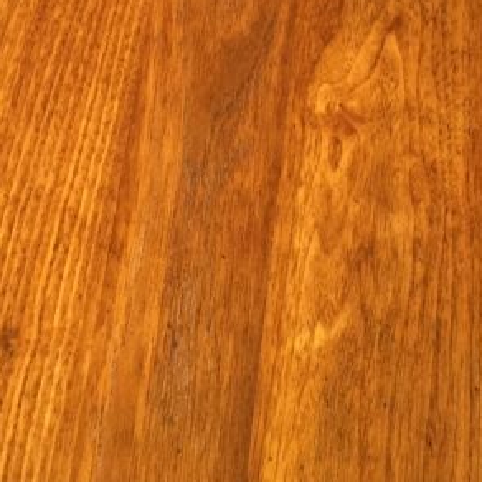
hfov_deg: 21.0
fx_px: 1292
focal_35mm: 82
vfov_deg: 20.6
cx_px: 365
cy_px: 24
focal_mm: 4.15
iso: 160
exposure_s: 1/30
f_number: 2.2
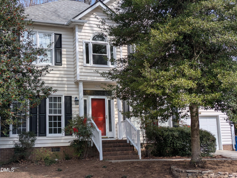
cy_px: 89
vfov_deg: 28.6
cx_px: 118
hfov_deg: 37.5
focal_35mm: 51
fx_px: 349
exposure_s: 1/1669
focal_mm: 5.43
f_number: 1.89
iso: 48
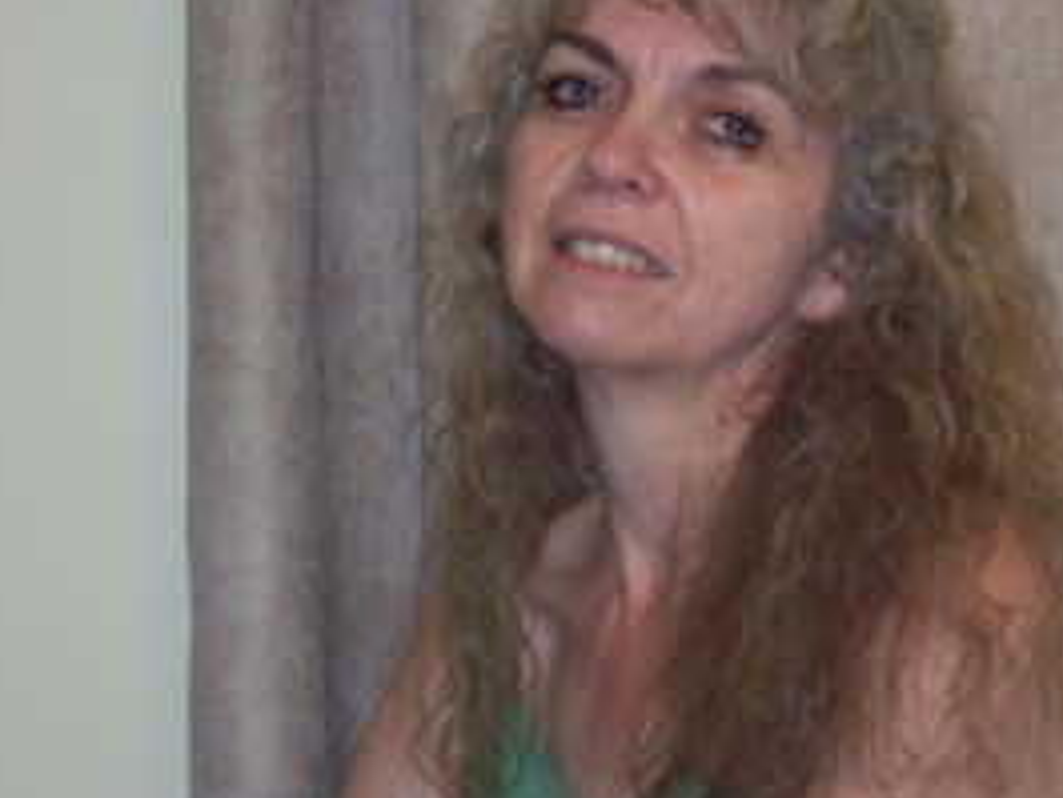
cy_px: 339
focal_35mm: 251
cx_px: 746
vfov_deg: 5.9
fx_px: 7711
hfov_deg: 7.9
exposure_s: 1/40
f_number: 3.2
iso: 200
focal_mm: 24
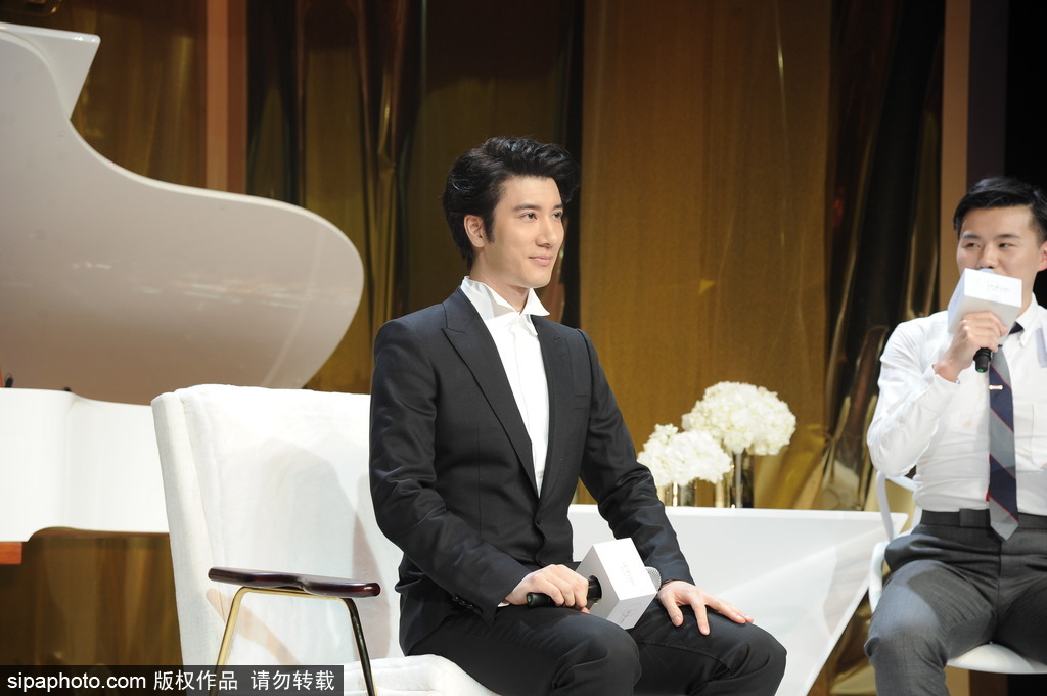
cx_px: 524
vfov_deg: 13.7
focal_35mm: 100
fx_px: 2906
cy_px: 348
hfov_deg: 20.4
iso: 1000
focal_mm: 100
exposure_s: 1/125
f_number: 5
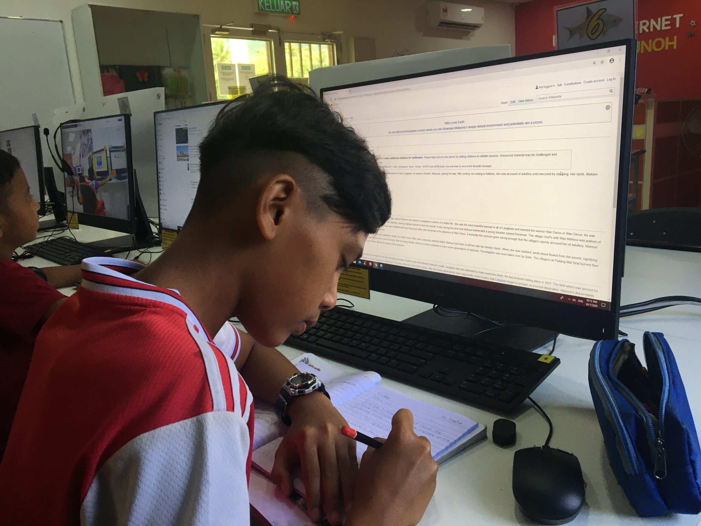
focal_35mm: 29
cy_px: 263
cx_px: 350
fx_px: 587
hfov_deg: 61.7
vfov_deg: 48.2
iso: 32
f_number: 2.2
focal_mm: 4.15
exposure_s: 1/33
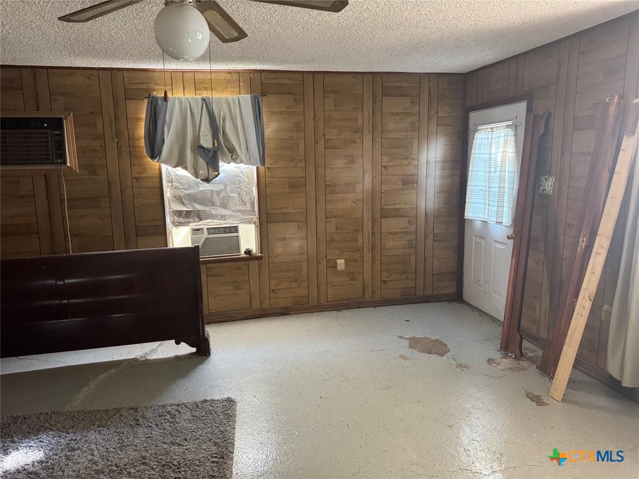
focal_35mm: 24
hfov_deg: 71.6
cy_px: 240
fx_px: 443
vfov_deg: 56.8
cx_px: 320
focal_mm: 6.76
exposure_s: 1/60
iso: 640
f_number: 1.78
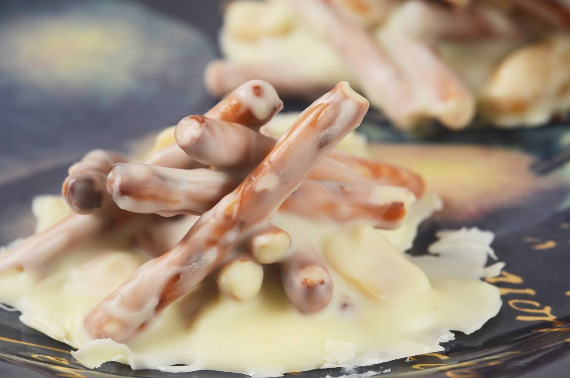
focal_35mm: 158
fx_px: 2489
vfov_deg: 8.7
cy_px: 189
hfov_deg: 13.1
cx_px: 285
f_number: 8
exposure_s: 1/30
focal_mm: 105
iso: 100
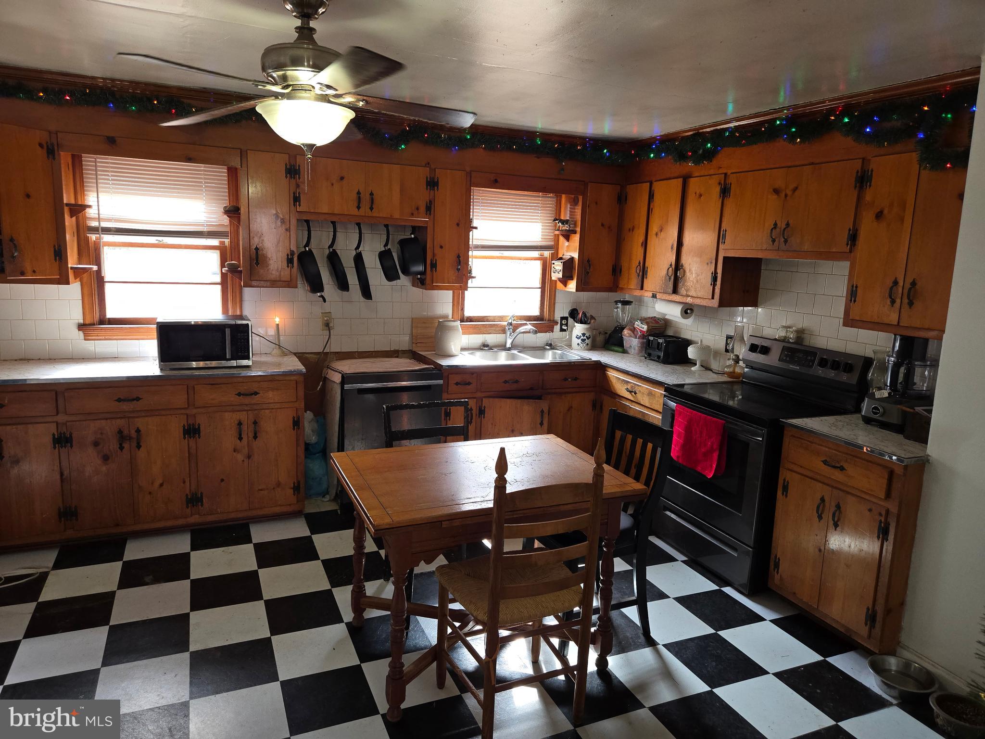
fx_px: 654
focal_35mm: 23
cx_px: 492
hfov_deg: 73.9
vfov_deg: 58.9
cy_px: 370
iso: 64
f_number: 1.8
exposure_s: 1/60
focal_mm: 5.4
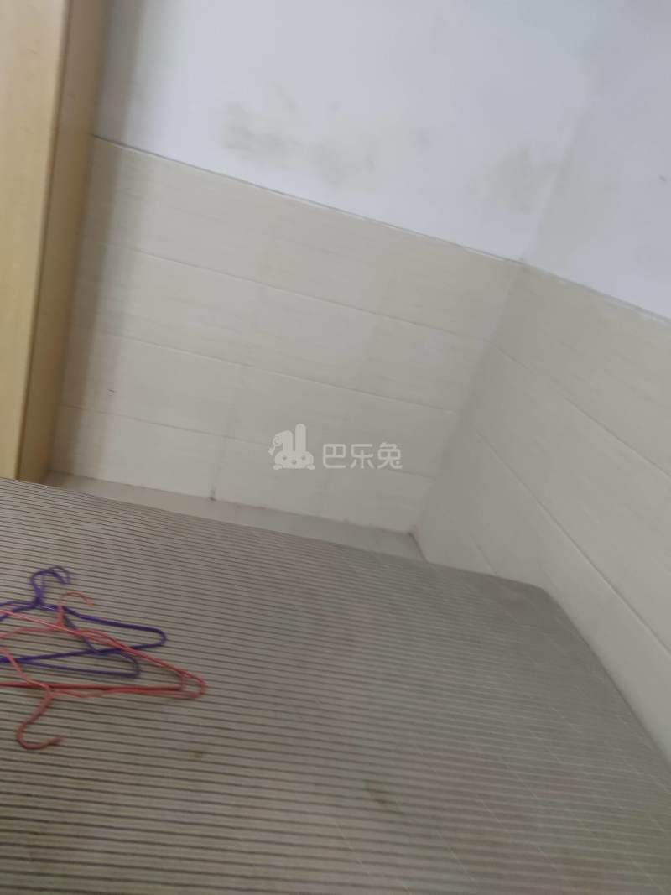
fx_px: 620
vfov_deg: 71.6
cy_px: 448
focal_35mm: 24
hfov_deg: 56.8
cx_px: 336
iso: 707
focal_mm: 6.72
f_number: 1.69
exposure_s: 1/50
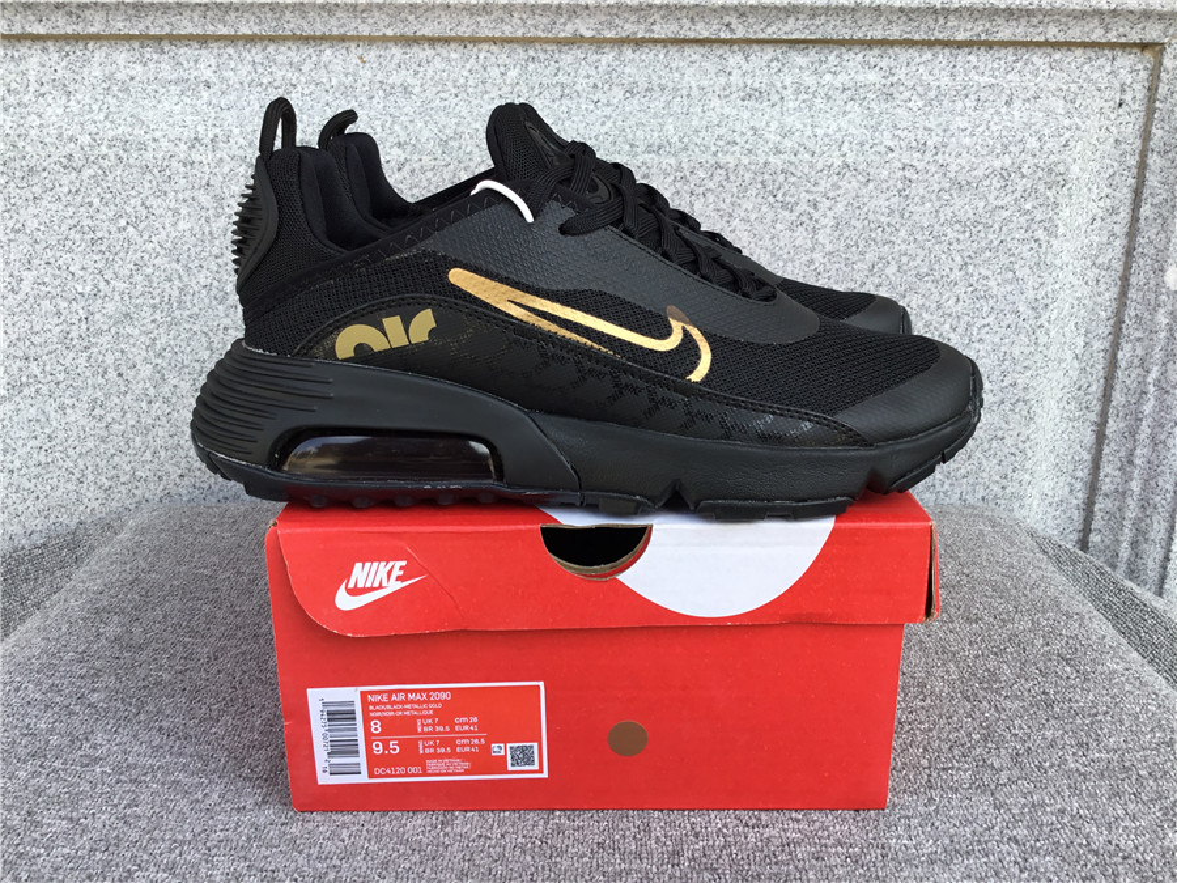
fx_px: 1054
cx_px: 588
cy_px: 442
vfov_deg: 45.4
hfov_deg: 58.4
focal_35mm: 31
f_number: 2.4
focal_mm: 3.3
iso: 25
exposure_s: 1/175
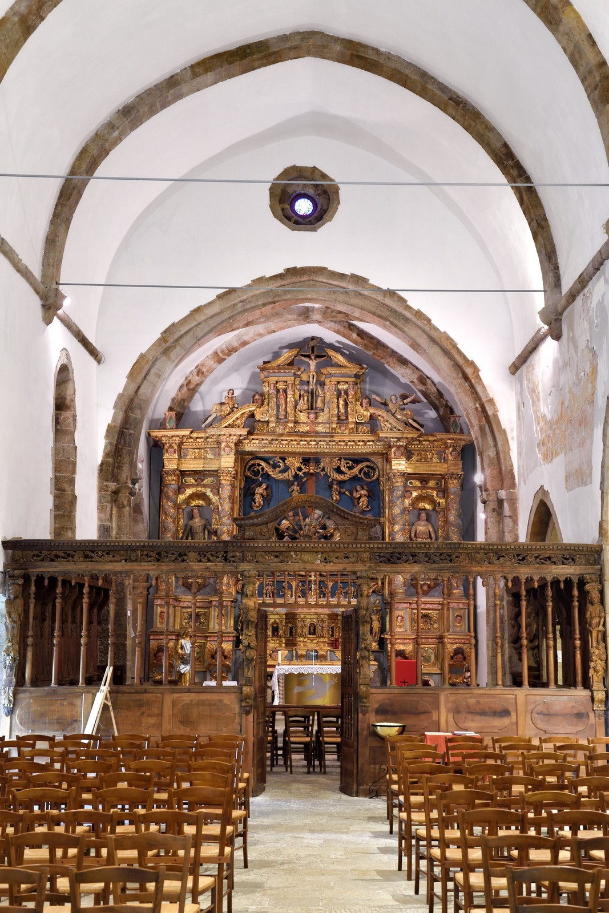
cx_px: 304
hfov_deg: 30.5
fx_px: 1116
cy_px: 456
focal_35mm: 44
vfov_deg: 44.5
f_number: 5.6
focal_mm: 44
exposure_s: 1/10
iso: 1600
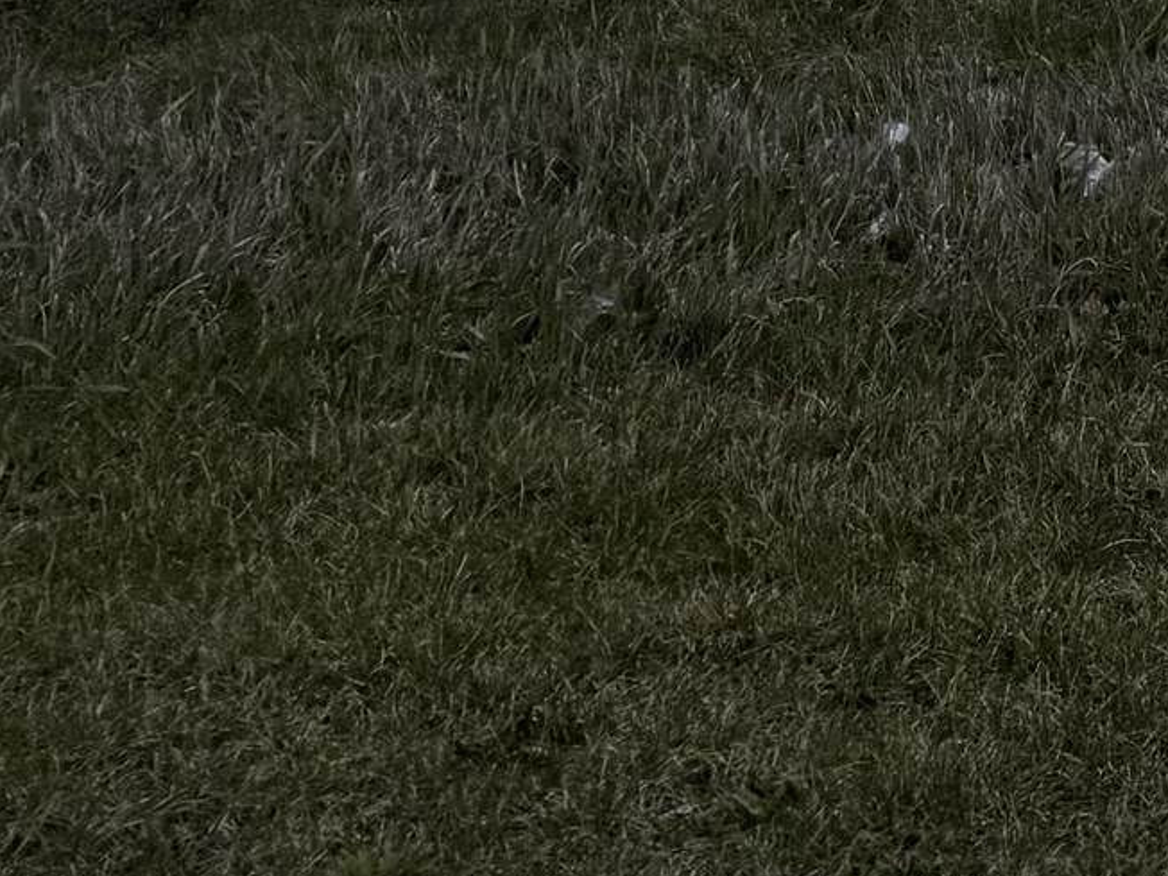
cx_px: 2492
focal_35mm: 113
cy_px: -1003
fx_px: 3813
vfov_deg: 11.5
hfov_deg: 14.0
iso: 80
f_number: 1.78
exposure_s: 1/12346
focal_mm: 6.76
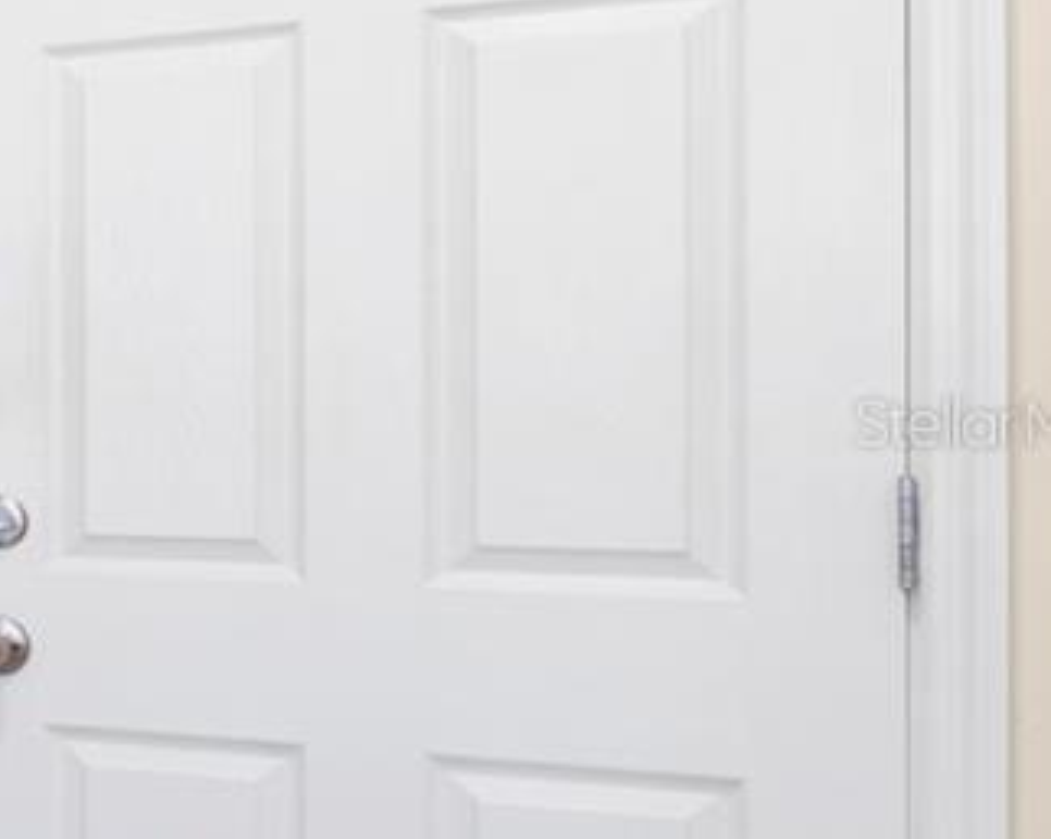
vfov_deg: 21.8
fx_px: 2175
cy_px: 421
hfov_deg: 15.2
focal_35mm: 70
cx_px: -1466
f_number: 9
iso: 100
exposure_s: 1
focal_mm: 10
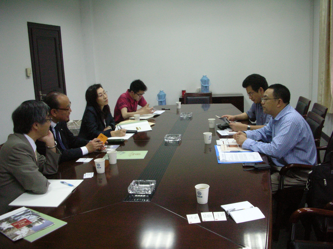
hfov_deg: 52.6
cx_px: 166
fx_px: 337
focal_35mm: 35
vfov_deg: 40.7
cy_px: 124
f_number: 3
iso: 200
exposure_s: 1/24
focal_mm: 5.8
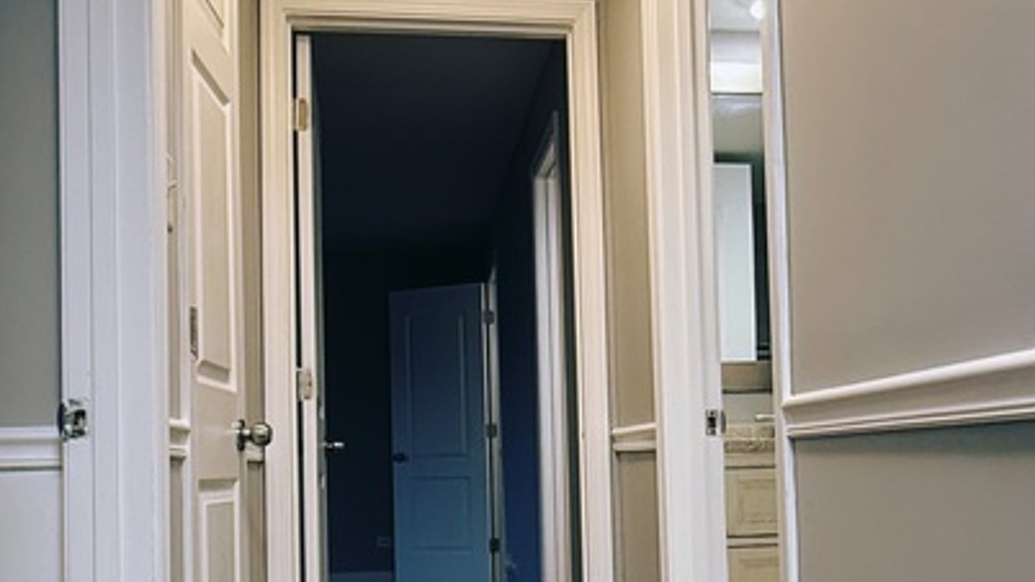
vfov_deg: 28.7
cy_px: 402
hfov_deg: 49.3
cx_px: 587
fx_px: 1125
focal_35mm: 41
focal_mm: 2.22
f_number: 2.2
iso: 200
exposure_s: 1/60
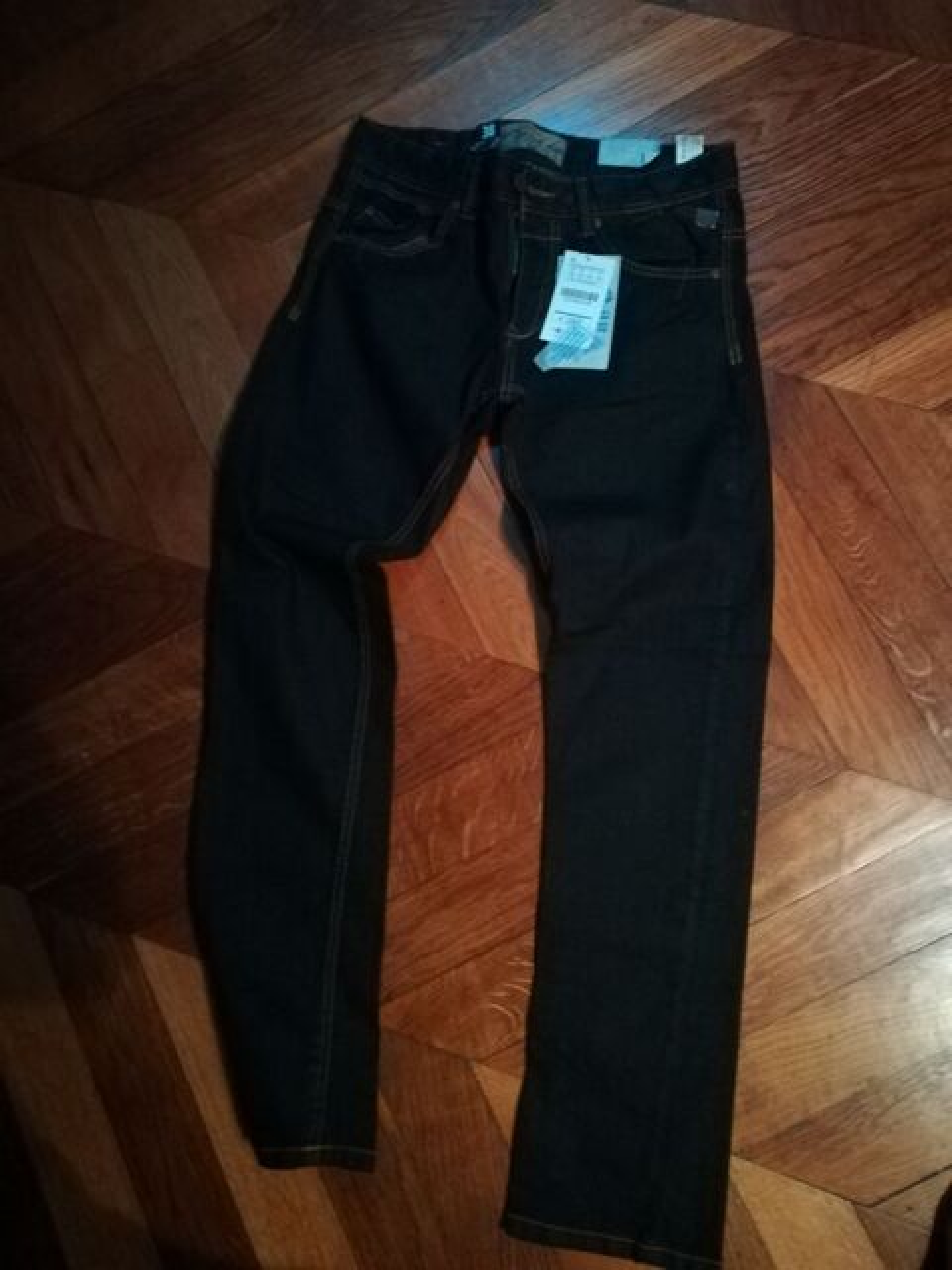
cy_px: 635
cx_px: 476
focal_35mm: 26
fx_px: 953
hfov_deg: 53.1
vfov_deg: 67.3
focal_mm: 3.83
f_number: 2.2
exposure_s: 1/14.3
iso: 2000
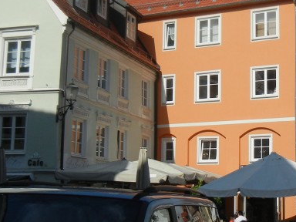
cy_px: 88
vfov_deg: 18.4
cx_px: 225
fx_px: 684
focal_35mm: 80
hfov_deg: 24.1
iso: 160
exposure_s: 1/715
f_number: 7
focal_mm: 5.4
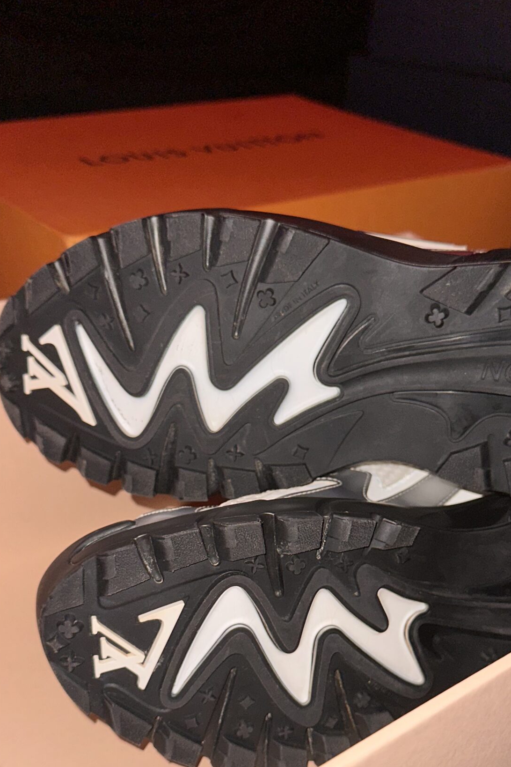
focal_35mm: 39
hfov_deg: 34.1
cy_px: 512
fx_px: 830
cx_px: 293
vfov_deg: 48.7
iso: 50
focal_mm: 6.86
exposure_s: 1/4
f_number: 1.78
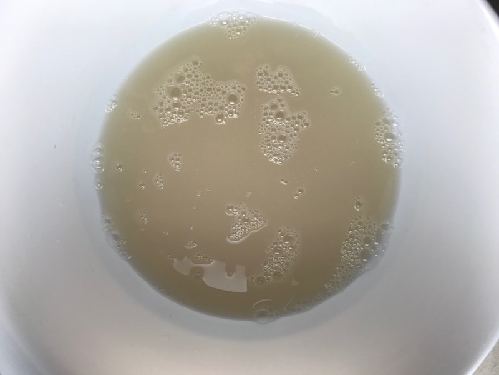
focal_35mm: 28
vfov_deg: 49.7
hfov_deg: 63.4
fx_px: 404
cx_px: 250
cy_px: 188
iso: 20
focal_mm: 3.99
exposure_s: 1/120
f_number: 1.8
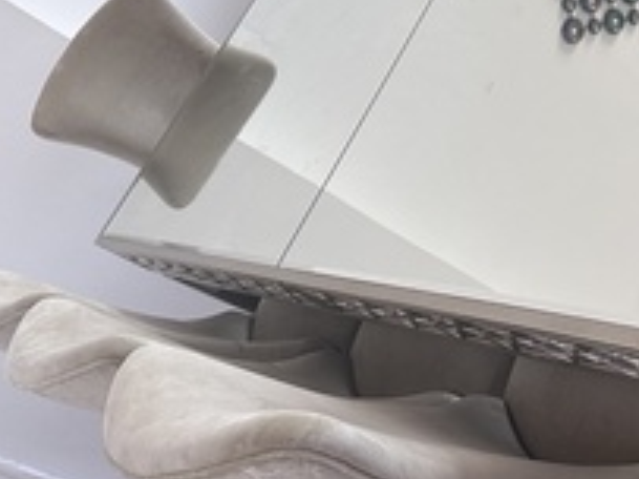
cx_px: 656
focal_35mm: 54
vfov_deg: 26.5
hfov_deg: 32.4
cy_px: 93
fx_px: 996
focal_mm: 6.86
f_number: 1.78
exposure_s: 1/60
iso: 250
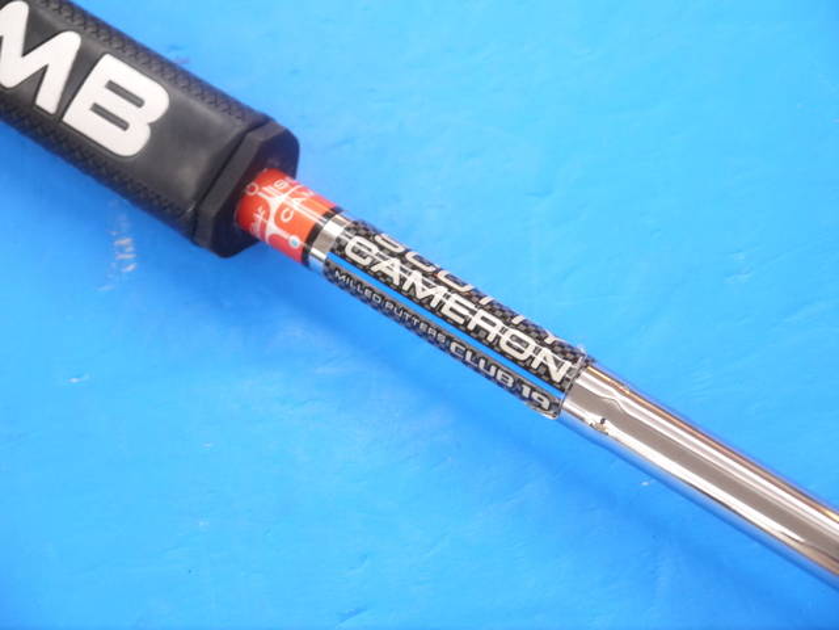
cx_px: 420
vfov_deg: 17.6
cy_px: 315
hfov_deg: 23.3
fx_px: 2036
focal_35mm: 84
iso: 800
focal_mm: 42
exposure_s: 1/80
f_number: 5.6
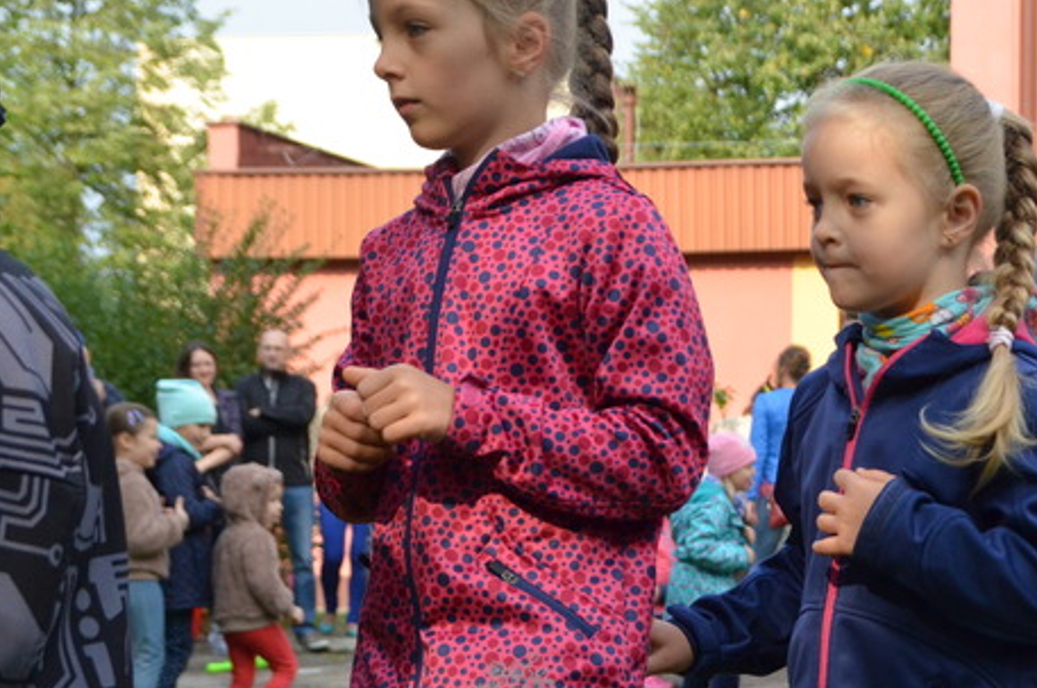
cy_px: 502
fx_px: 2642
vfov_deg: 14.8
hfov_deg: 21.8
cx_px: 869
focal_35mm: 92
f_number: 5.6
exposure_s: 1/4000
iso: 1600
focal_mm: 35
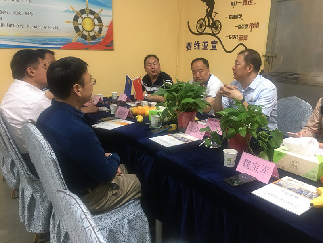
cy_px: 122
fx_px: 271
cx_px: 162
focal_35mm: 29
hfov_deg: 61.7
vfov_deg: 48.2
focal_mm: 4.15
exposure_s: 1/10
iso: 100
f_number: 2.2
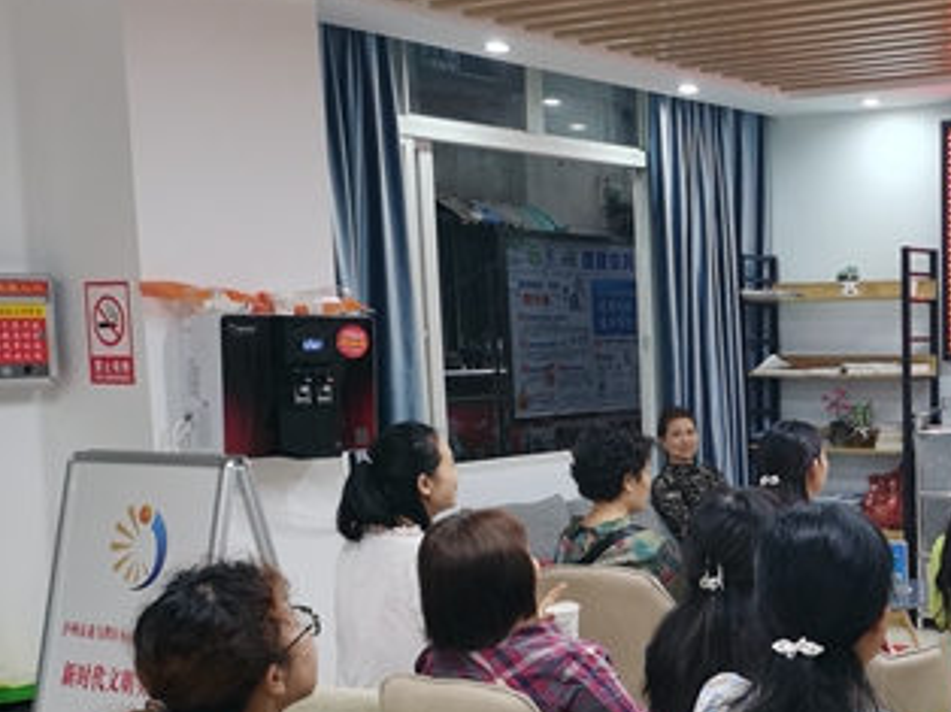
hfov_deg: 33.6
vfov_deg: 27.2
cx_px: 918
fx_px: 1455
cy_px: 515
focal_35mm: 53
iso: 125
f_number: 1.8
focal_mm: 5.58
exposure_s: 1/60
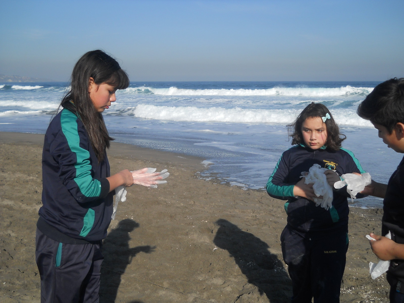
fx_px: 479
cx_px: 202
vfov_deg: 35.1
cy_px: 152
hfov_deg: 45.8
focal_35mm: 41
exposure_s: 1/500
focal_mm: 6.72
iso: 80
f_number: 5.5
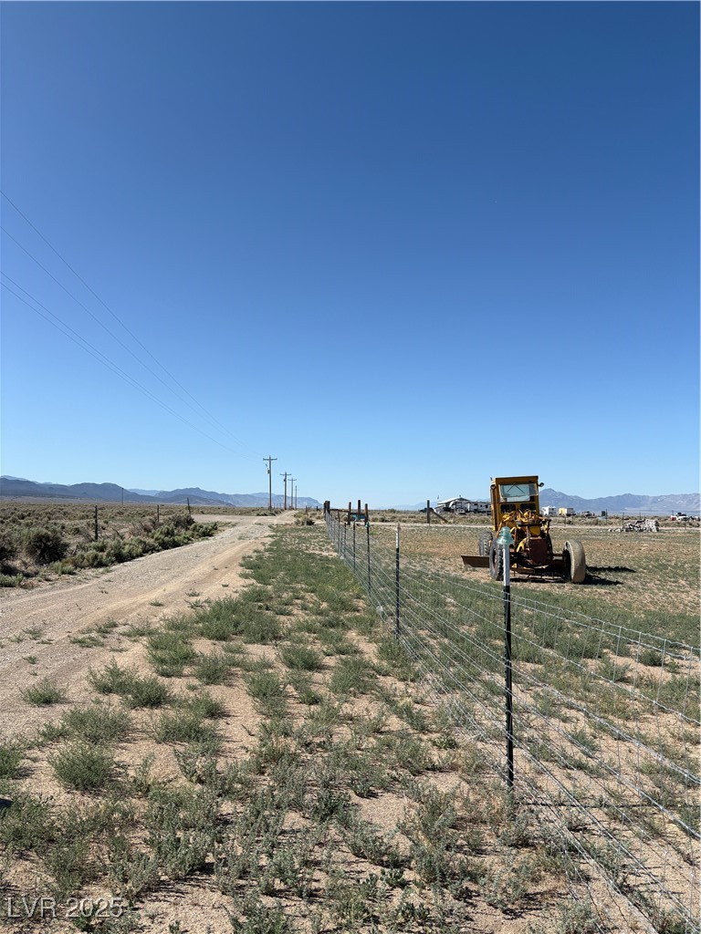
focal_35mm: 26
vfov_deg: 67.3
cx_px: 350
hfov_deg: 53.1
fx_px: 702
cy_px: 467
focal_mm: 5.96
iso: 50
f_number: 1.6
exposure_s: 1/4950
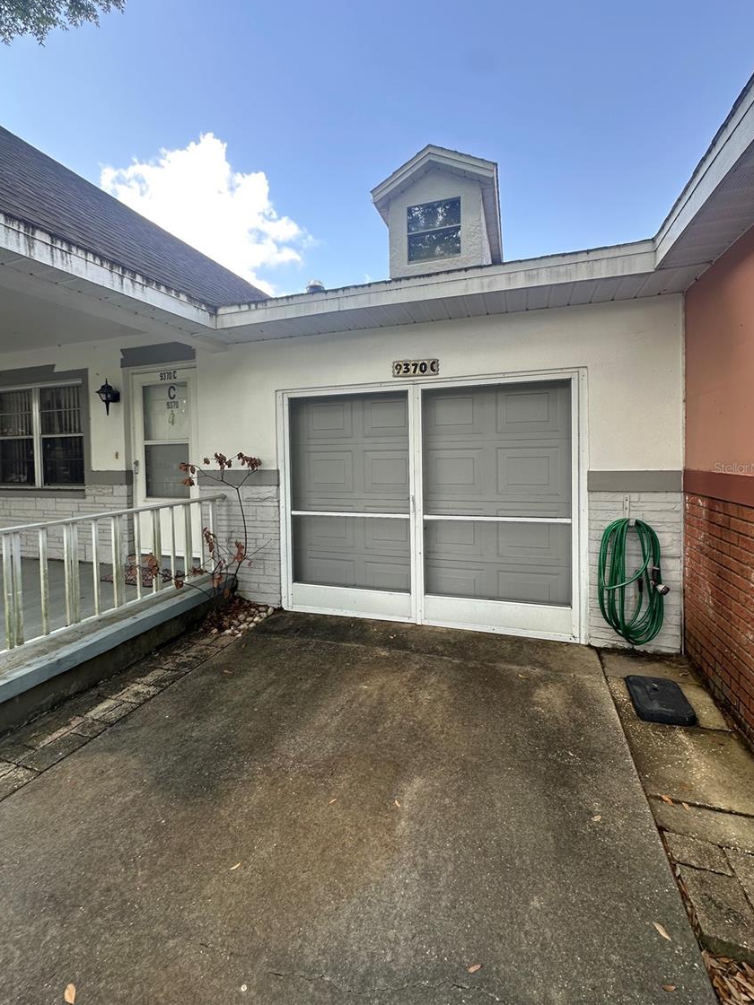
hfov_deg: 81.7
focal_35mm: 15
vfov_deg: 98.0
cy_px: 468
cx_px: 373
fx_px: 436
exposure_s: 1/221
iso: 40
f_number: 2.2
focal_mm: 2.22
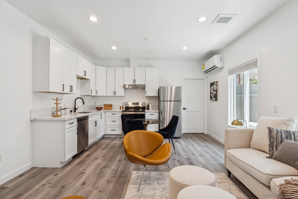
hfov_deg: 90.0
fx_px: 149
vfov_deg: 67.4
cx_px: 149
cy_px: 100
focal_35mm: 18
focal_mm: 12
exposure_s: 1/20
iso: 100
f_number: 8
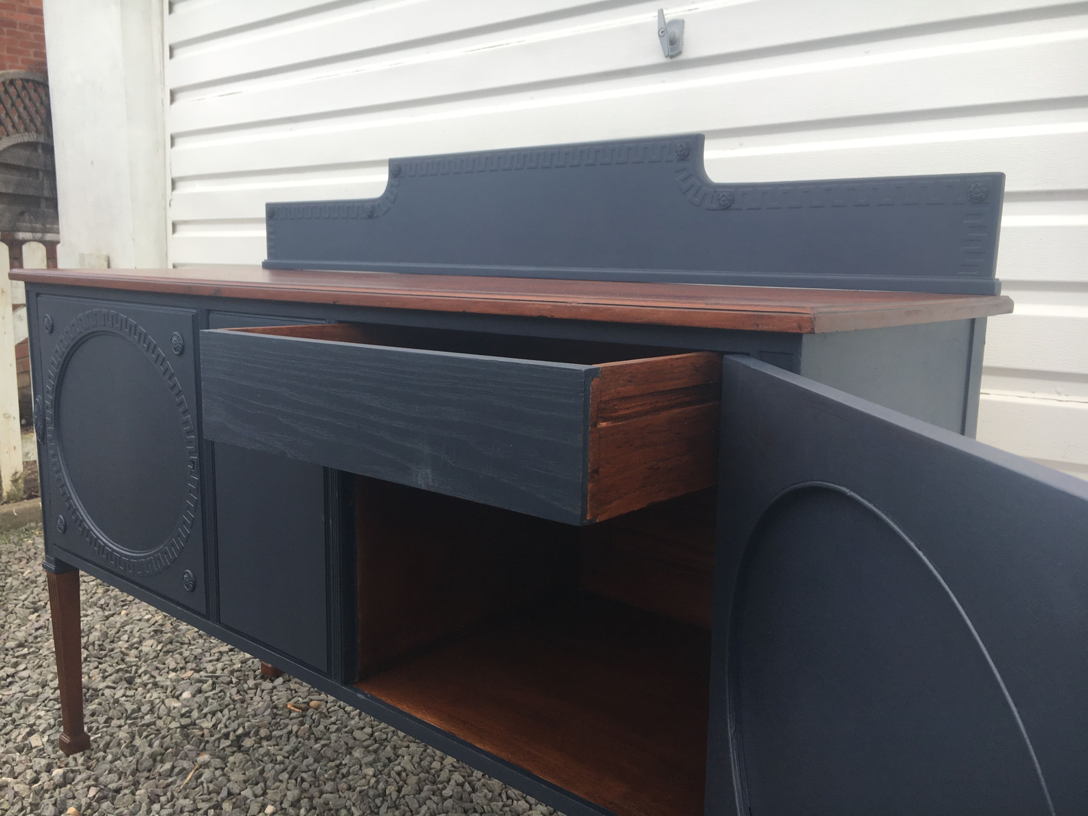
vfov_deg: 48.2
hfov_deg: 61.7
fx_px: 911
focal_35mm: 29
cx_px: 544
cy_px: 408
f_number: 2.2
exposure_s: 1/154
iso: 25
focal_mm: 4.15
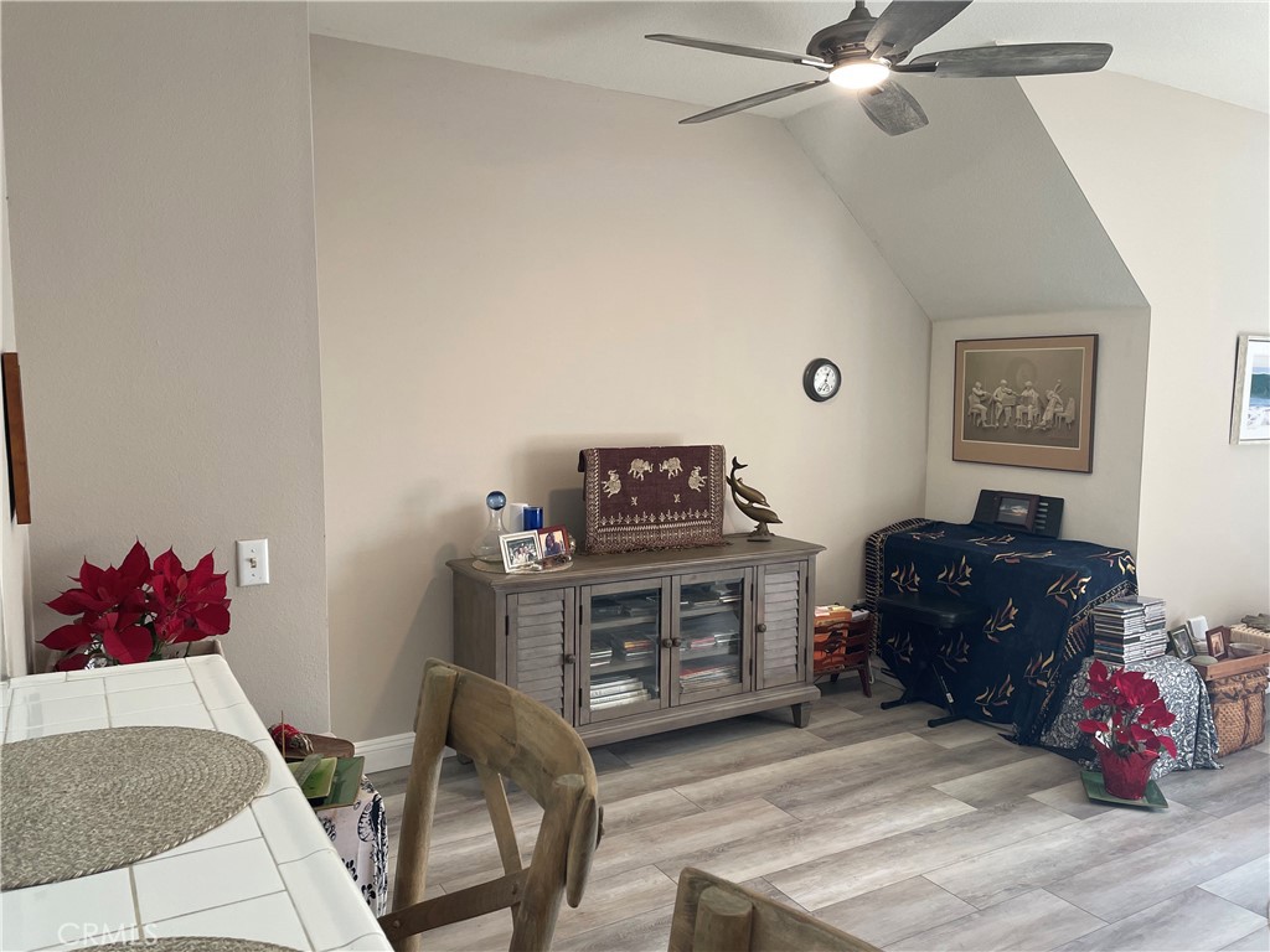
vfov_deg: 53.1
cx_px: 635
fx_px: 954
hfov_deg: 67.3
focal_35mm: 26
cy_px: 476
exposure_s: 1/60
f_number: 1.6
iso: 80
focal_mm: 4.2
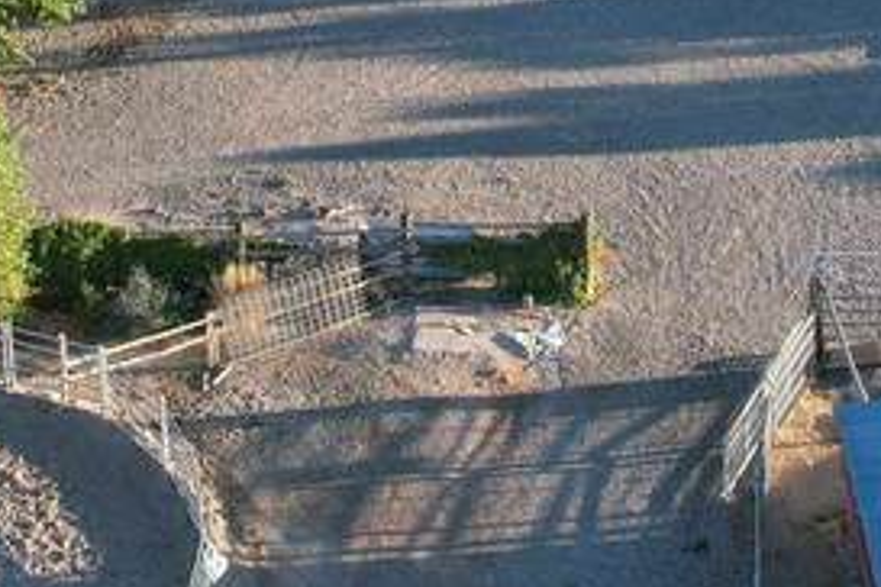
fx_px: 2520
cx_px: 471
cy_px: -398
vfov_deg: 12.4
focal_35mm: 103
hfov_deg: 19.8
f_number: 2.8
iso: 100
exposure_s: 1/350
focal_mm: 8.38
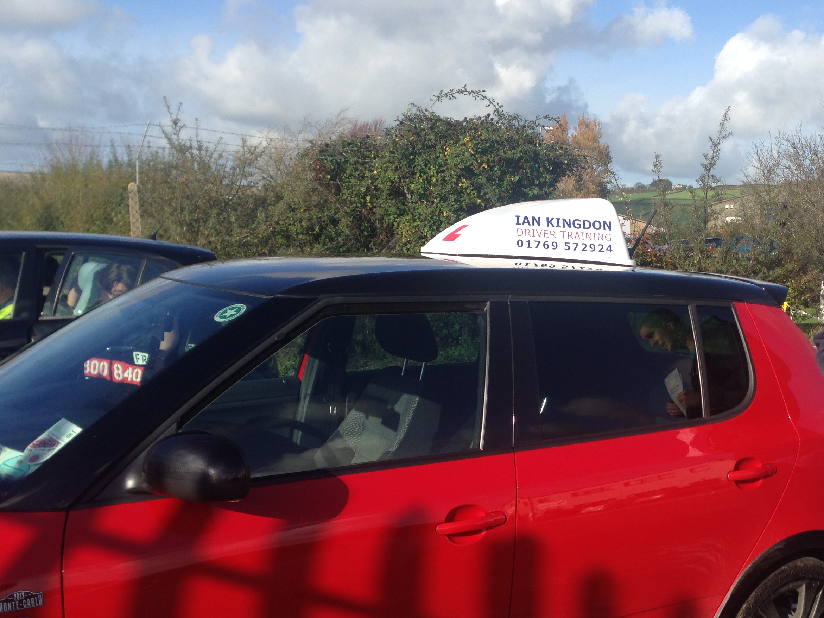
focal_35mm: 46
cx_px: 536
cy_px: 392
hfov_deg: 40.8
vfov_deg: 31.4
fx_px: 1095
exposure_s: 1/1205
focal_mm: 4.12
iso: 50
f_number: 2.4
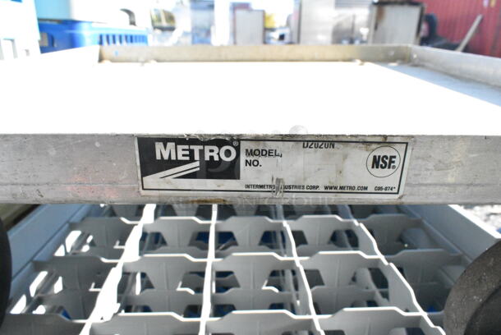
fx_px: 376
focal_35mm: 27
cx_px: 250
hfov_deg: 67.3
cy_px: 168
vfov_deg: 48.0
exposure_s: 1/1000
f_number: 16
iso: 6400
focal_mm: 18
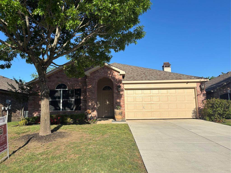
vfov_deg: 53.1
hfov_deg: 67.3
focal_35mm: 26
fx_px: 174
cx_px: 116
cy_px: 86
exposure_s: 1/3937
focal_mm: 5.96
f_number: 1.6
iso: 50
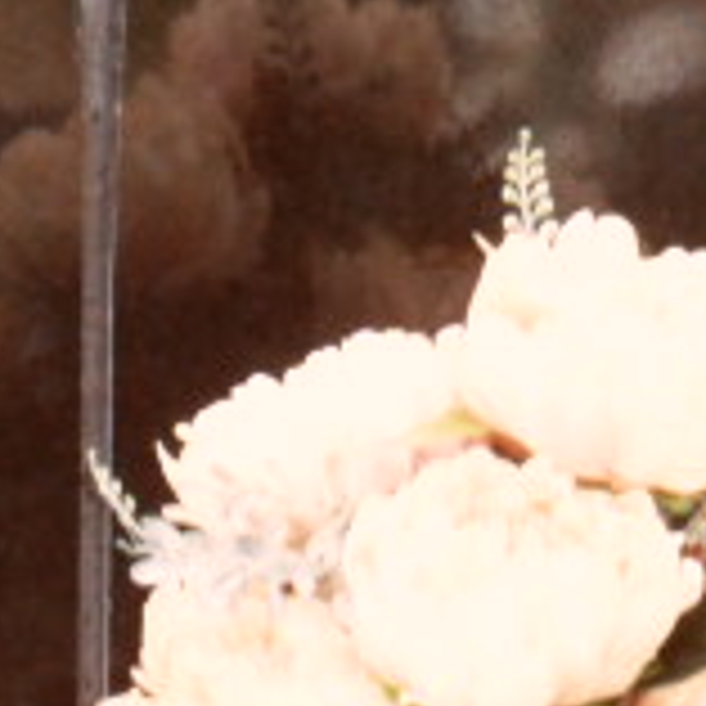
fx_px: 7984
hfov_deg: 4.9
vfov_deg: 5.0
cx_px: 1619
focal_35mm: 346
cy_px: -297
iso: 240
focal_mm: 10.3
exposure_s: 1/45
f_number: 4
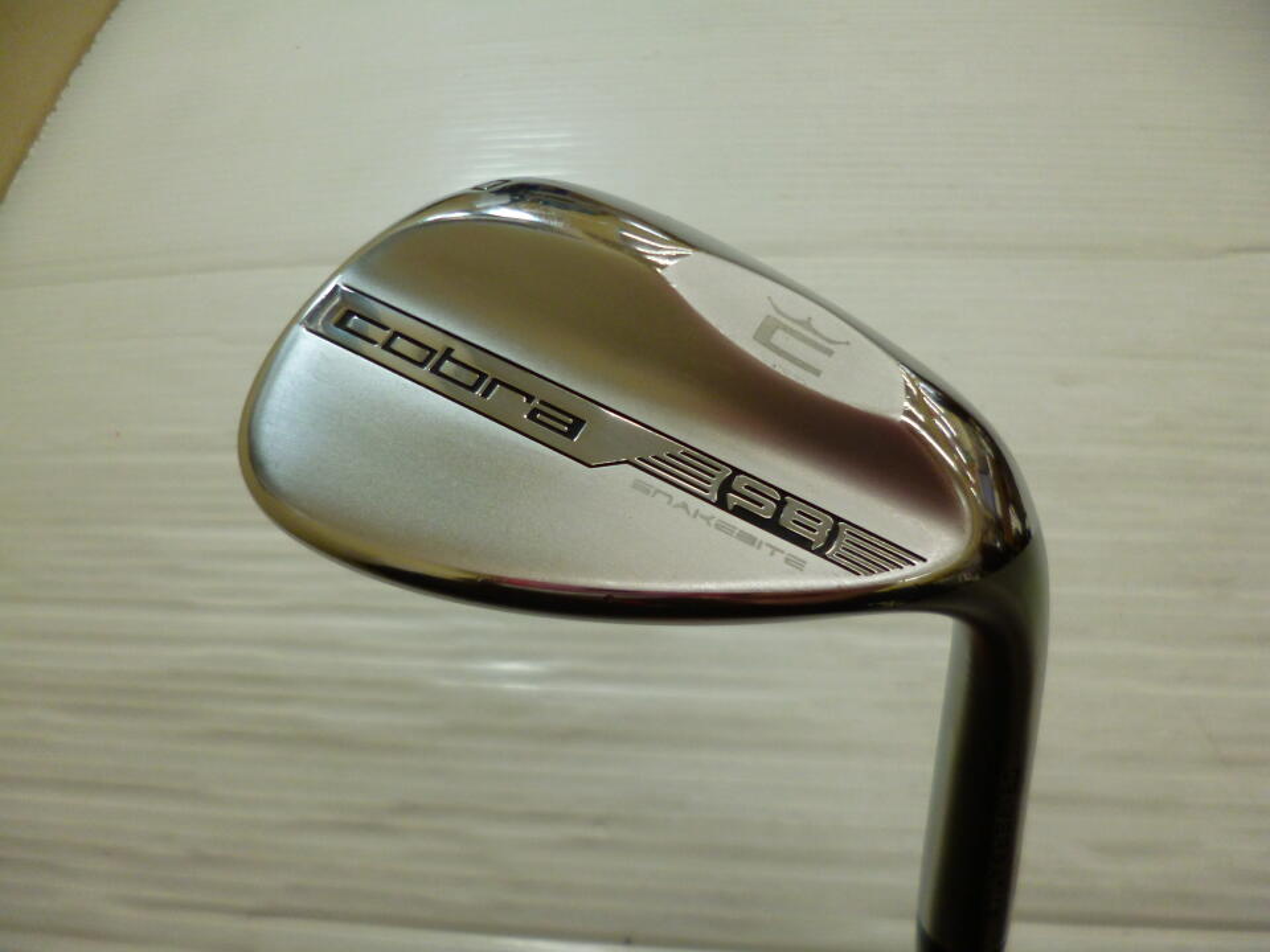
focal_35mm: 24
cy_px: 476
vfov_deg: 56.8
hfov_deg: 71.6
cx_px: 635
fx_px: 881
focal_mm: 4.3
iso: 250
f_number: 2.5
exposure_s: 1/250
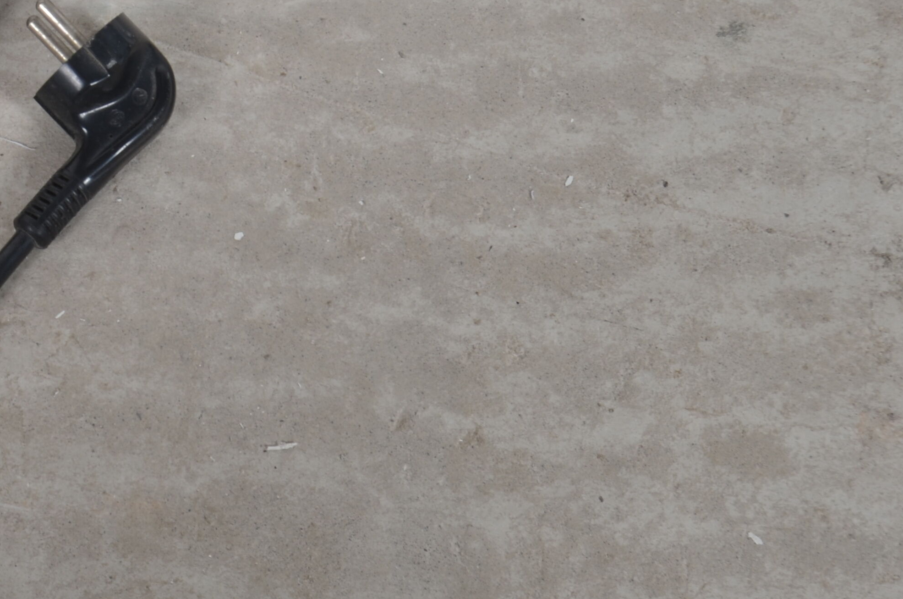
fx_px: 1878
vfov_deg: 18.0
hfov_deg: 26.3
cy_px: 171
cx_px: 131
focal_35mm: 75
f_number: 11
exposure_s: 1/125
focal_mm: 20
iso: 100
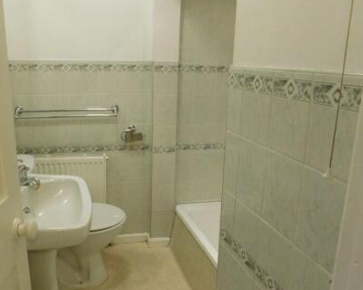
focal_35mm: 33
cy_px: 150
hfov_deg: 54.1
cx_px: 162
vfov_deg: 44.5
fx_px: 354
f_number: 3
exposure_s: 1/30
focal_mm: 4
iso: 400
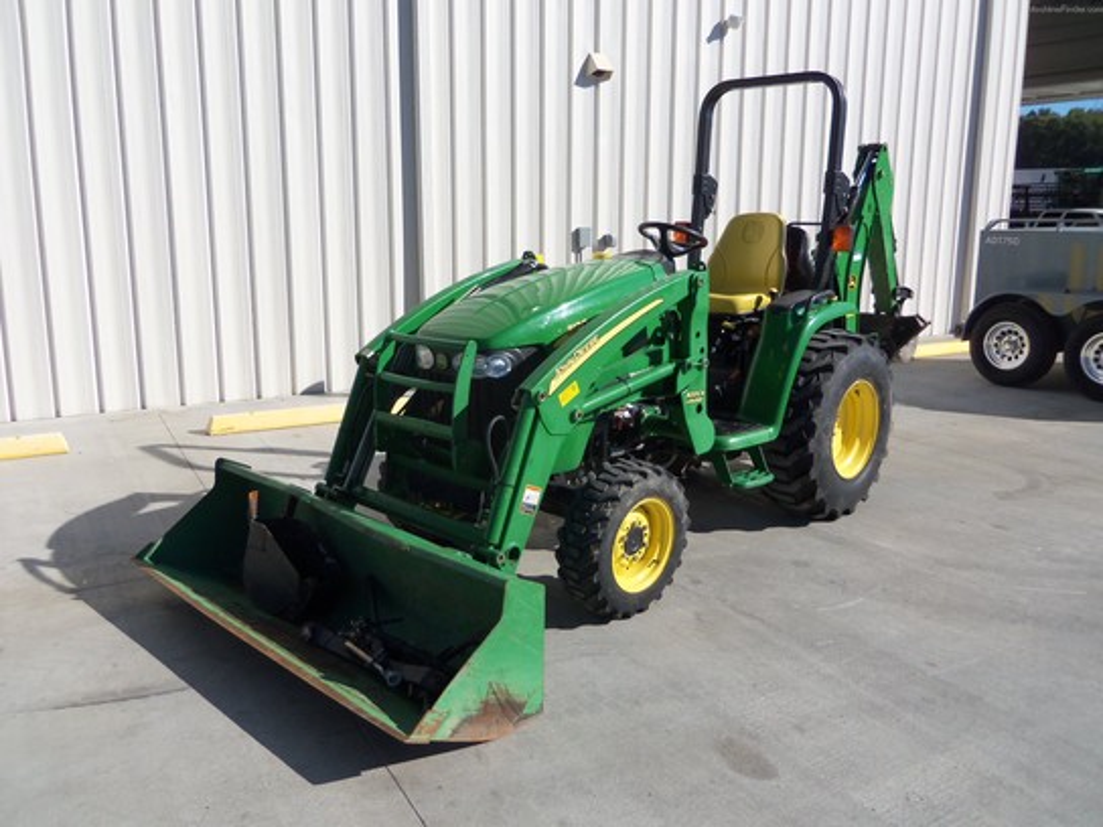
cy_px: 414
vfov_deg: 49.7
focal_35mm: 28
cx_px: 552
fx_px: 892
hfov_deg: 63.4
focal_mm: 5.1
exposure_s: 1/640
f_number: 3.9
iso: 64
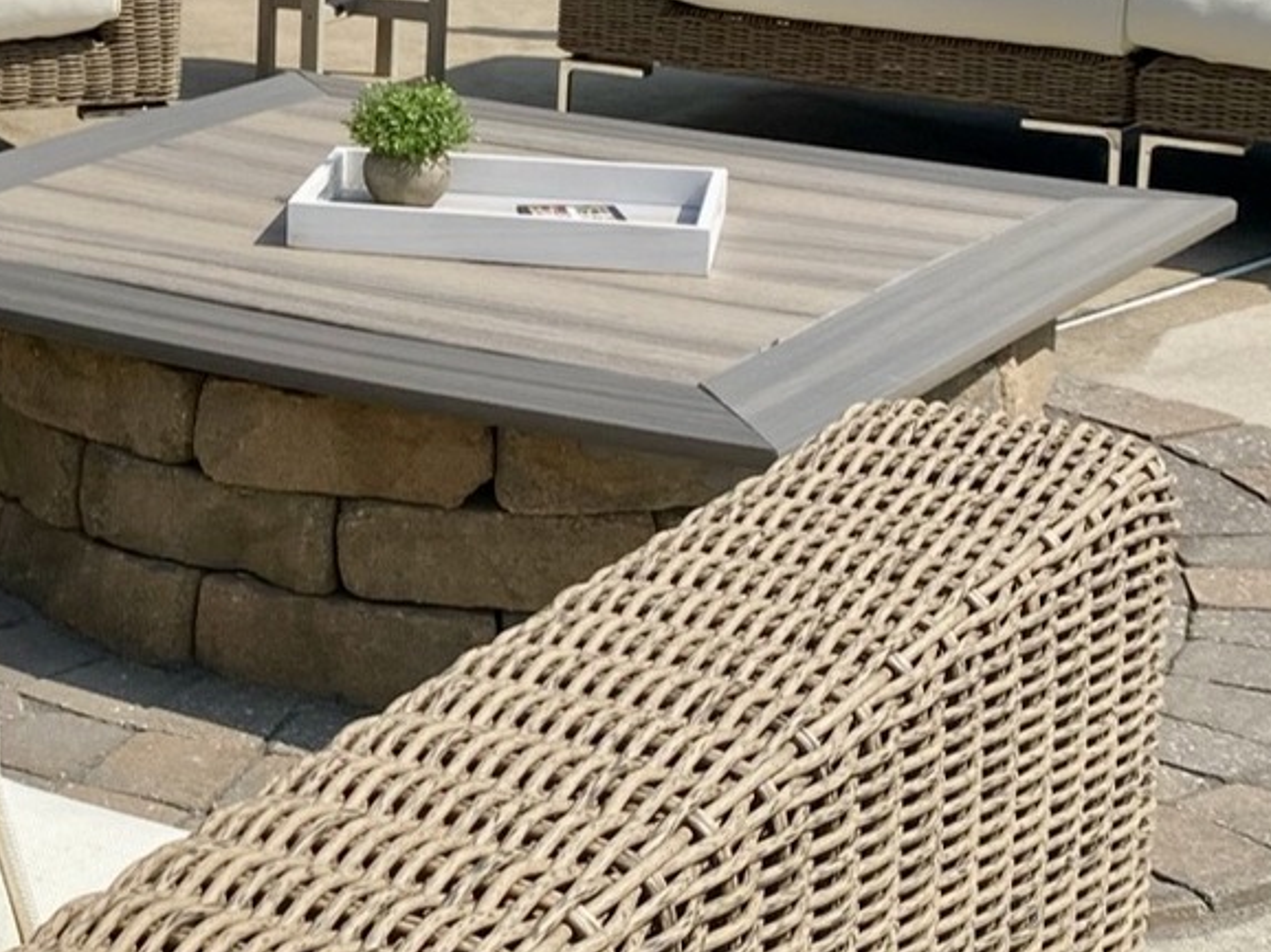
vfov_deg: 16.3
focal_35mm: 90
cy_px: 157
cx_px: -279
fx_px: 3303
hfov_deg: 20.3
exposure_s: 1/3401
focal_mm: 4.25
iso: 32
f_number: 1.8
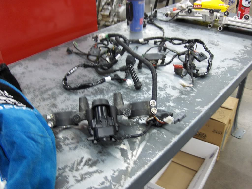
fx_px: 255
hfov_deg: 52.6
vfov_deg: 40.7
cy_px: 94
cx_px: 126
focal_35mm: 35
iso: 200
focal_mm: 7.5
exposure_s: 1/17
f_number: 2.8
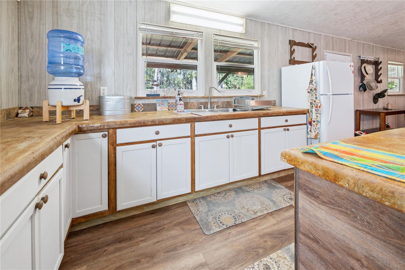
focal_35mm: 14
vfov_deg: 81.2
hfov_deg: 104.2
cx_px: 202
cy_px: 135
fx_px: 158
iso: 400
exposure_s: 1/13
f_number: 8
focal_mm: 14
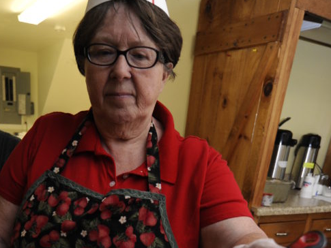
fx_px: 335
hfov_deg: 51.7
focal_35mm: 35
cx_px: 112
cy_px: 282
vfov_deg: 34.4
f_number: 5
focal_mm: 18
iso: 1250
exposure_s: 1/100
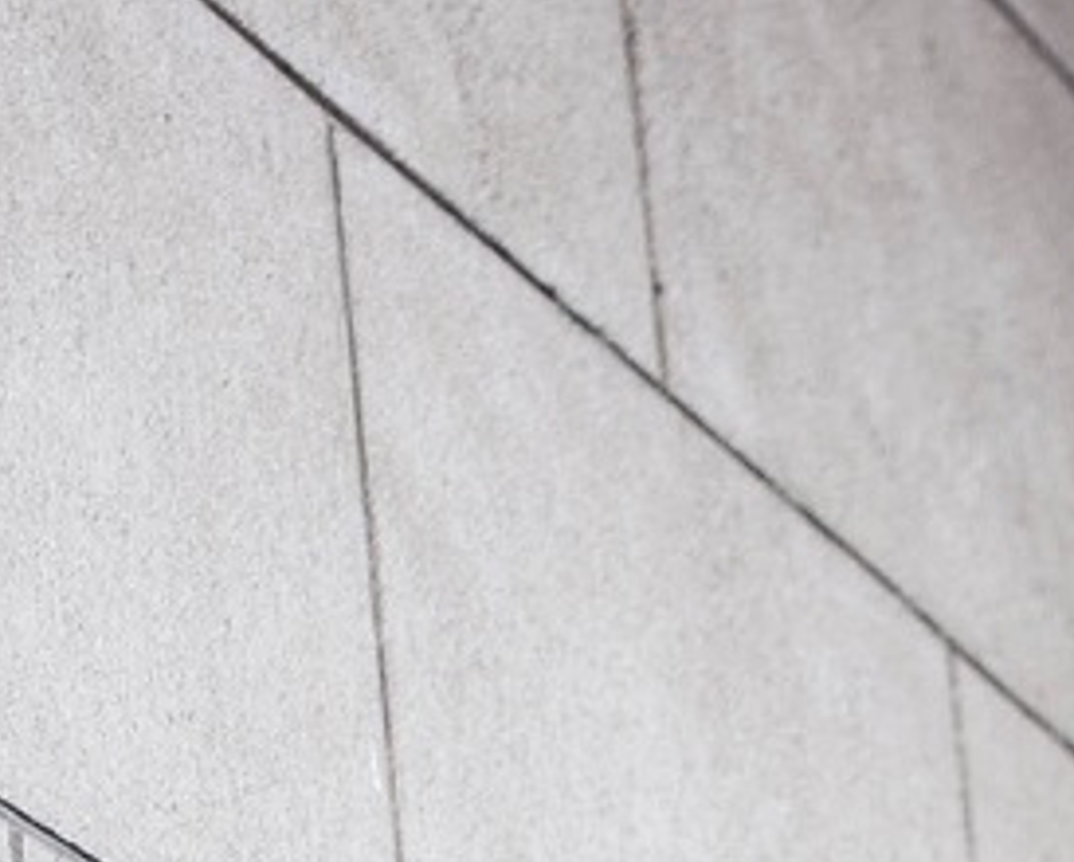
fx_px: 9263
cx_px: 1648
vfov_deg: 5.1
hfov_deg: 6.5
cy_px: 2325
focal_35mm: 291
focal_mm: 50
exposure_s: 1/250
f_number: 2.8
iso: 100
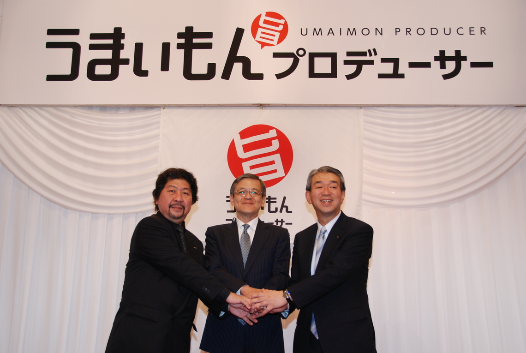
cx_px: 263
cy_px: 176
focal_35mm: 42
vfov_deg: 32.0
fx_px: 615
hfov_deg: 46.3
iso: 320
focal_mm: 28
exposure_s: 1/60
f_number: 4
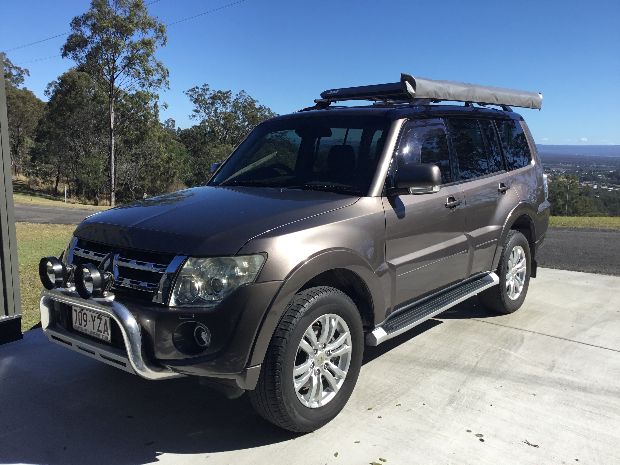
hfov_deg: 58.4
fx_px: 555
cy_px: 232
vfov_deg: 45.4
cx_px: 310
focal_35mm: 31
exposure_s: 1/1131
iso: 25
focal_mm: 3.3
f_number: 2.4
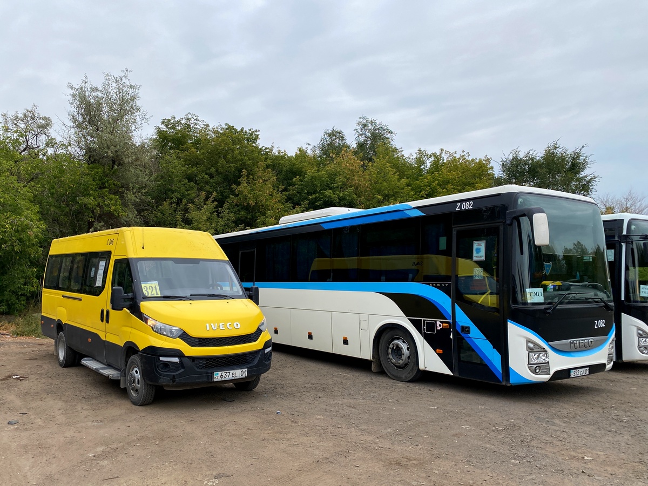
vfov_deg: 53.1
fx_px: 487
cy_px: 243
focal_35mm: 26
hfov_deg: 67.3
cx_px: 324
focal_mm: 4.25
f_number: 1.8
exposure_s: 1/2463
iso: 32
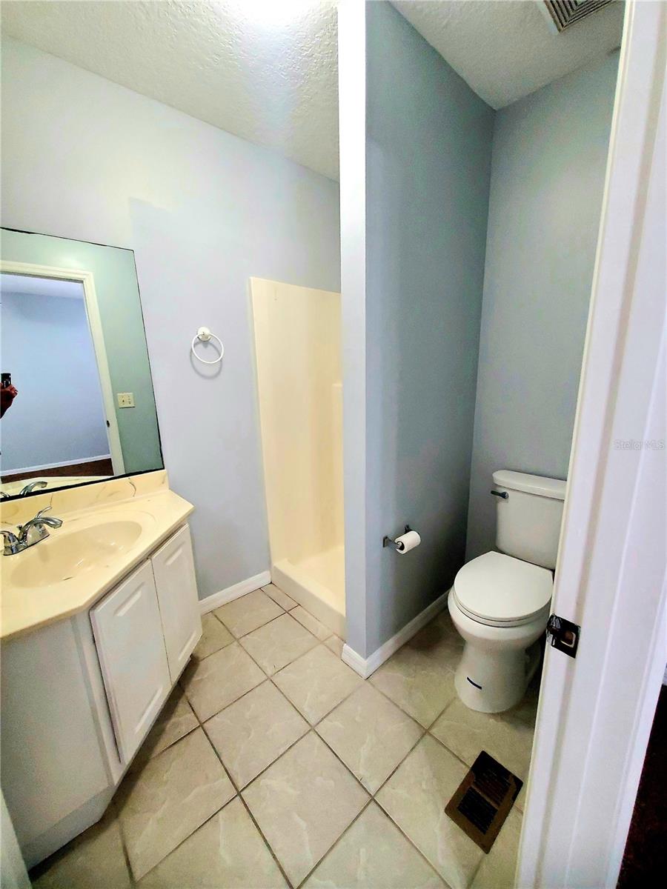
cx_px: 334
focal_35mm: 13
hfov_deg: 89.9
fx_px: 334
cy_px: 444
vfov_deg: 106.2
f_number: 2.2
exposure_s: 1/59.2
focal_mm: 1.8
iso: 400
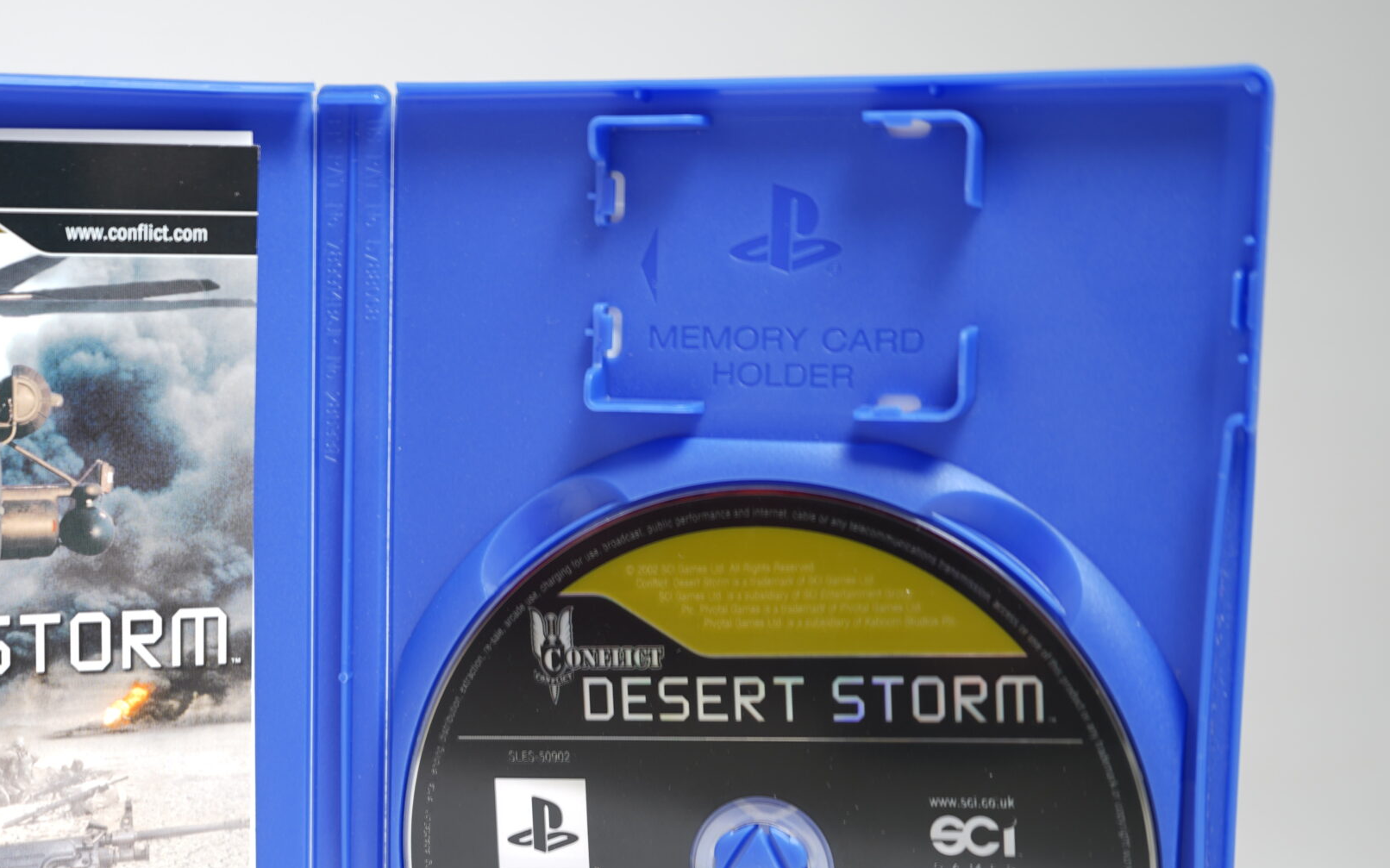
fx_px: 2576
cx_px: 355
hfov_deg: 29.7
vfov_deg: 19.0
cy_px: 671
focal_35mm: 68
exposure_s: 1/2
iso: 64
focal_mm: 42
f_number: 5.6
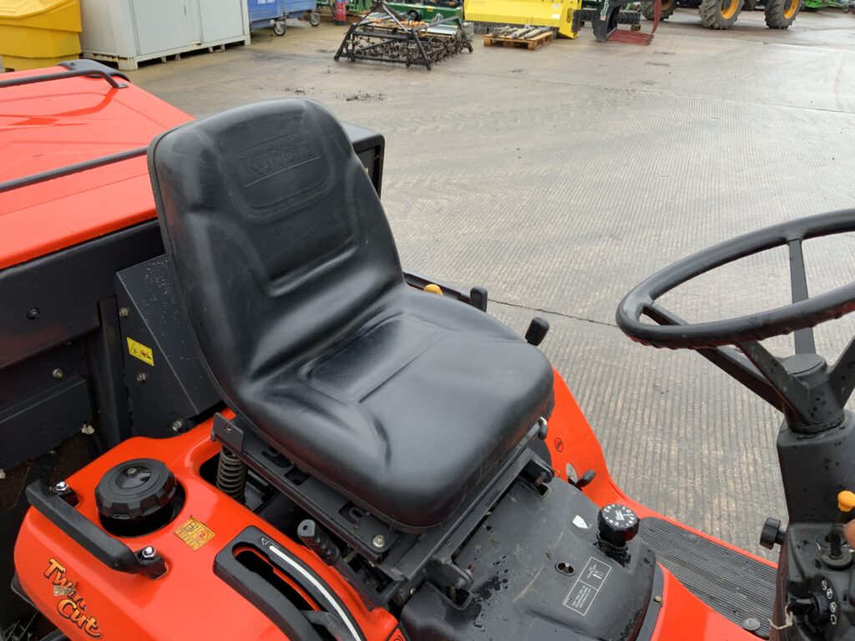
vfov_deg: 48.2
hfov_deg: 61.7
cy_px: 320
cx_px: 428
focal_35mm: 29
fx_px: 716
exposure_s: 1/125
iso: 16
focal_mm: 3
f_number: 1.8
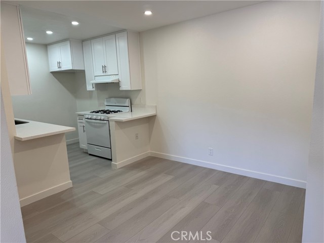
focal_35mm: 24
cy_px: 122
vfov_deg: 56.8
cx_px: 162
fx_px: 225
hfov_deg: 71.6
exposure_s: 1/120
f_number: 1.78
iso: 80
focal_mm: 6.76
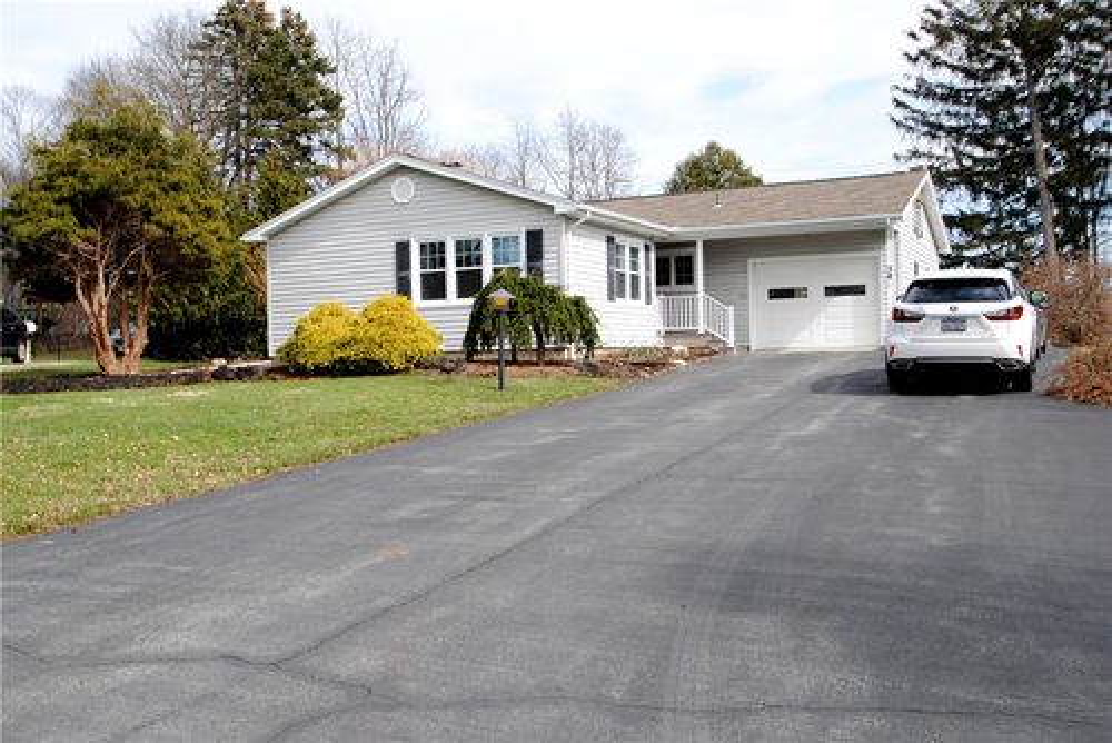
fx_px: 1113
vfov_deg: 36.9
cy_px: 372
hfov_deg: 53.1
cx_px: 556
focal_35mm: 36
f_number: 7.1
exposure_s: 1/200
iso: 100
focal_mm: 24
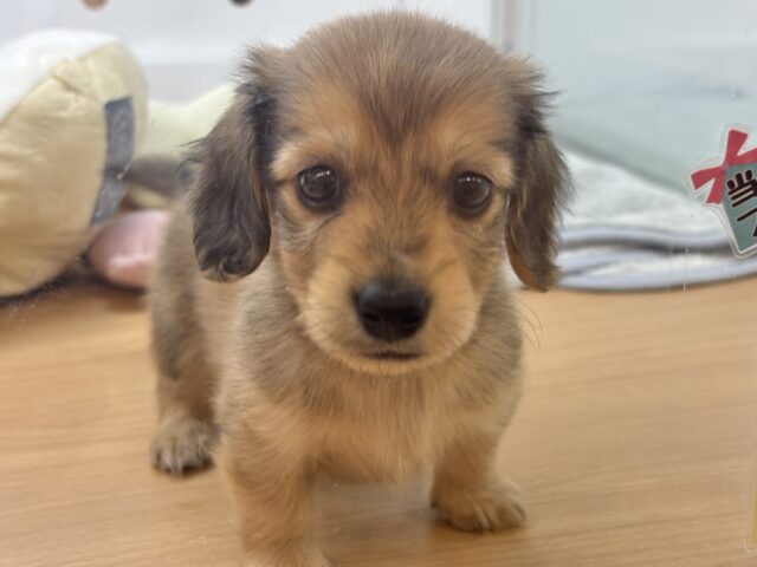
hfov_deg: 36.8
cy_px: 284
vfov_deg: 28.0
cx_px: 378
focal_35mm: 52
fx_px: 1137
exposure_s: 1/50
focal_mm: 5.96
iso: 50
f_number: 1.6
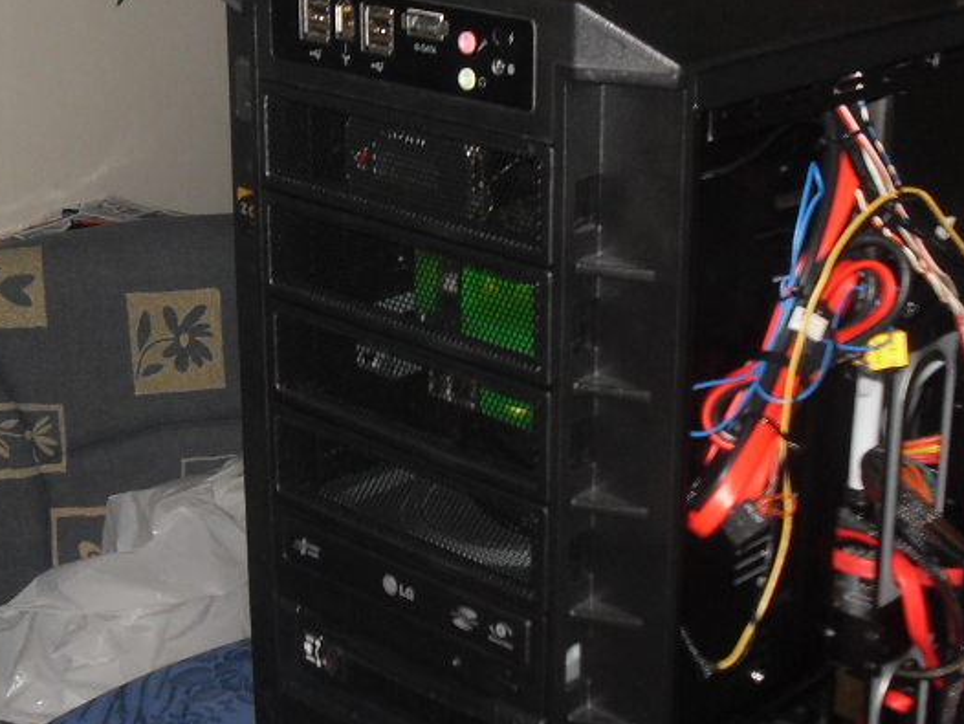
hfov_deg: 27.0
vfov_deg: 20.5
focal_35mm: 72
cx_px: 530
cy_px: 374
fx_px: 2006
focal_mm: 6.3
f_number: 2.8
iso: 100
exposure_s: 1/45
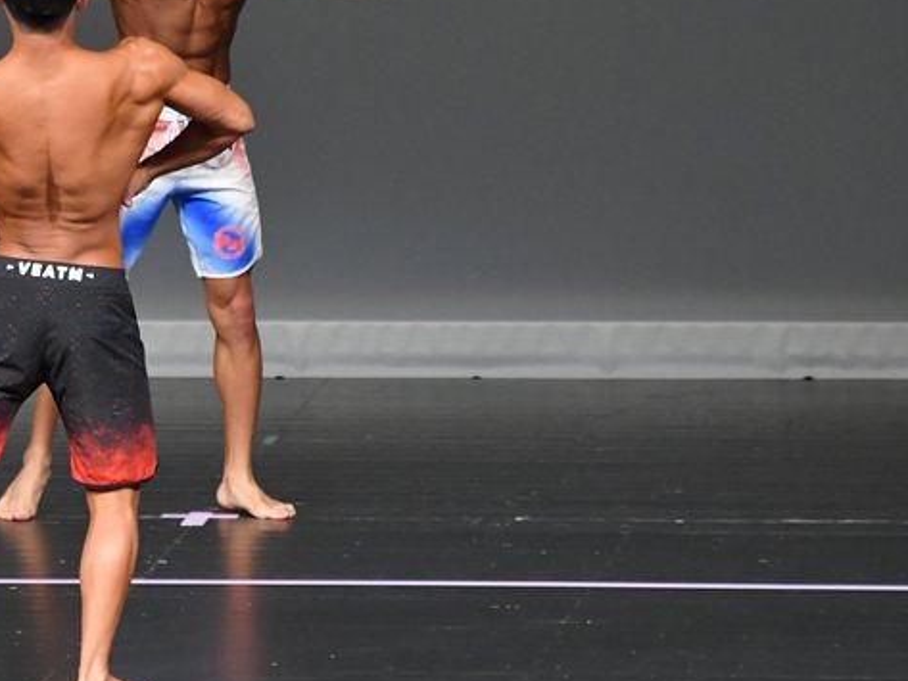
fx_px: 15480
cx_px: 197
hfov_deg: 3.4
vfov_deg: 2.5
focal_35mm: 590
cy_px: 313
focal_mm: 250
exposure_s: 1/400
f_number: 5.6
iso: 5000
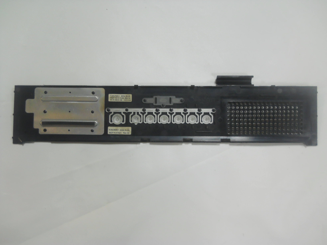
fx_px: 387
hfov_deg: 45.8
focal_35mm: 41
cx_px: 164
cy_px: 122
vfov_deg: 35.1
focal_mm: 6.72
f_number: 3.1
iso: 200
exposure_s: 1/30
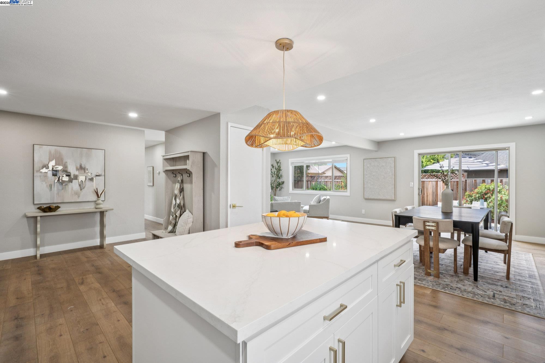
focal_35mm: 16
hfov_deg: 96.7
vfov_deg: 73.7
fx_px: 242
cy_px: 182
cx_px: 272
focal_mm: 16
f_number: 11
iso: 200
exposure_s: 1/8
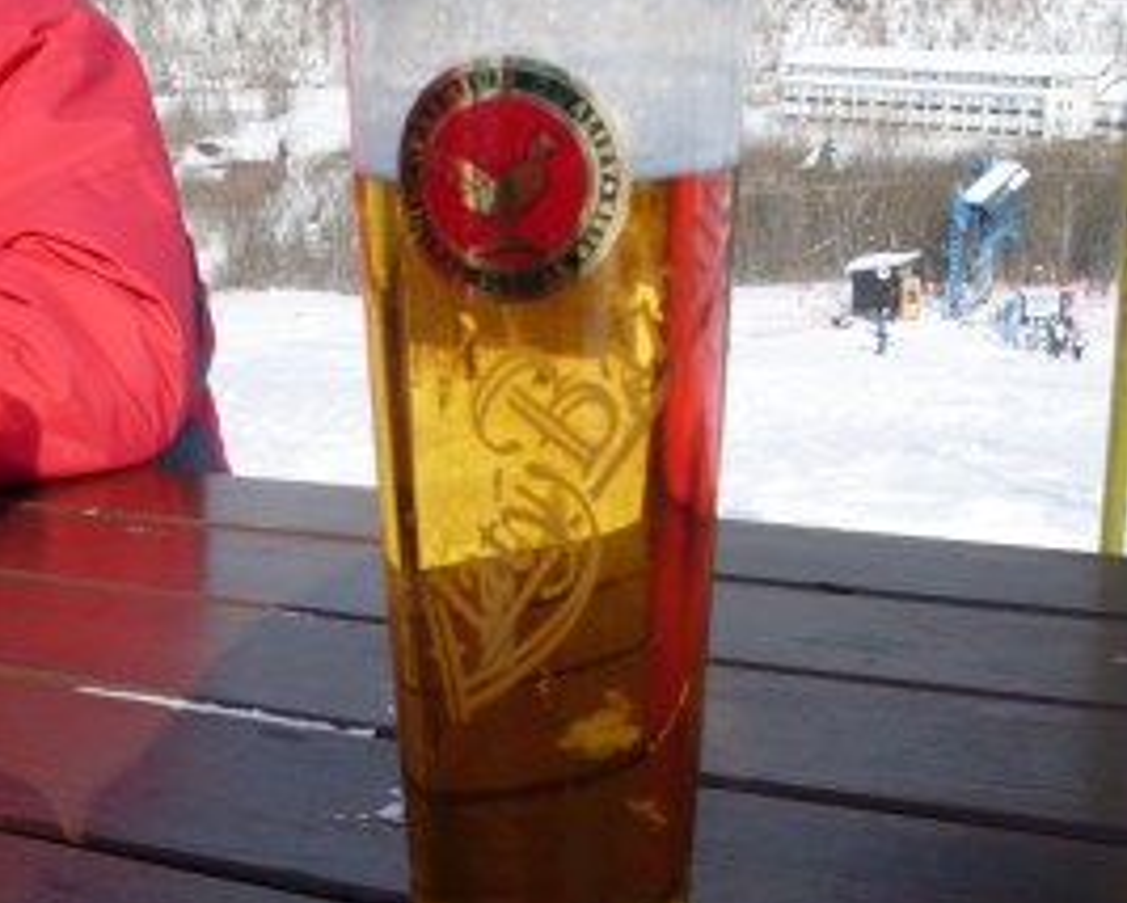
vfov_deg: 30.2
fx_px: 1669
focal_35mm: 50
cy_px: 515
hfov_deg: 37.3
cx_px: 561
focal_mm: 6.3
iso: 80
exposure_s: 1/250
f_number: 8.4
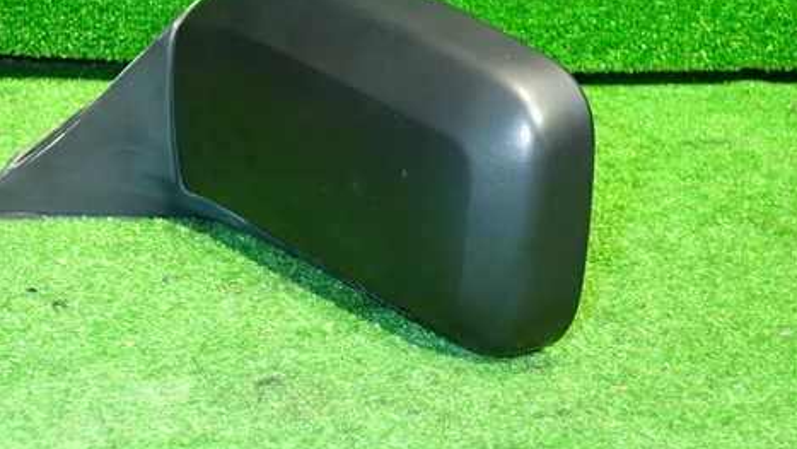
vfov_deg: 28.3
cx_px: 374
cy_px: 184
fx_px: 888
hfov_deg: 48.3
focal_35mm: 42
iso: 800
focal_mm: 5.4
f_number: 2.3
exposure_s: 1/20
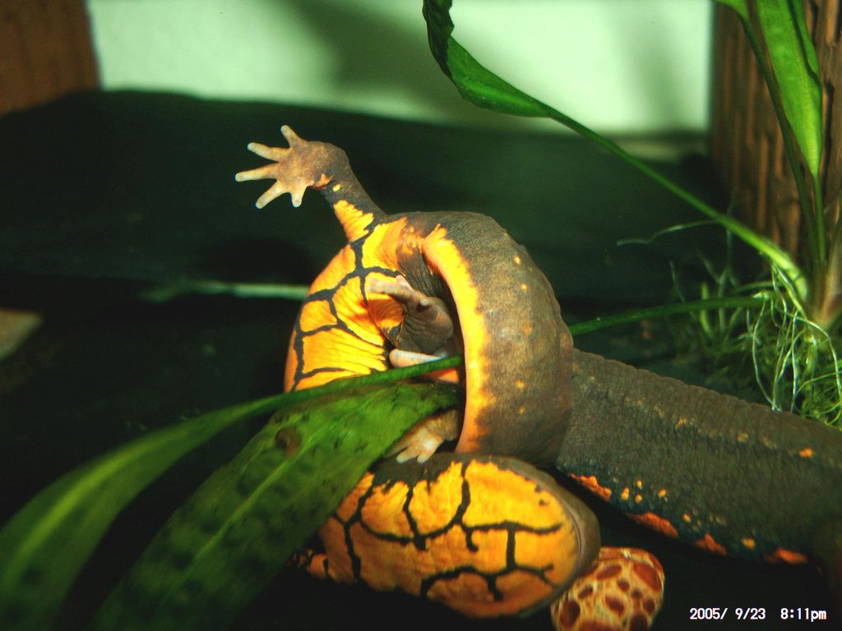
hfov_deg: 54.0
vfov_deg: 41.8
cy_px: 316
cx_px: 421
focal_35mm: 34
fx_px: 827
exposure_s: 1/60
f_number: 2
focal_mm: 7.13
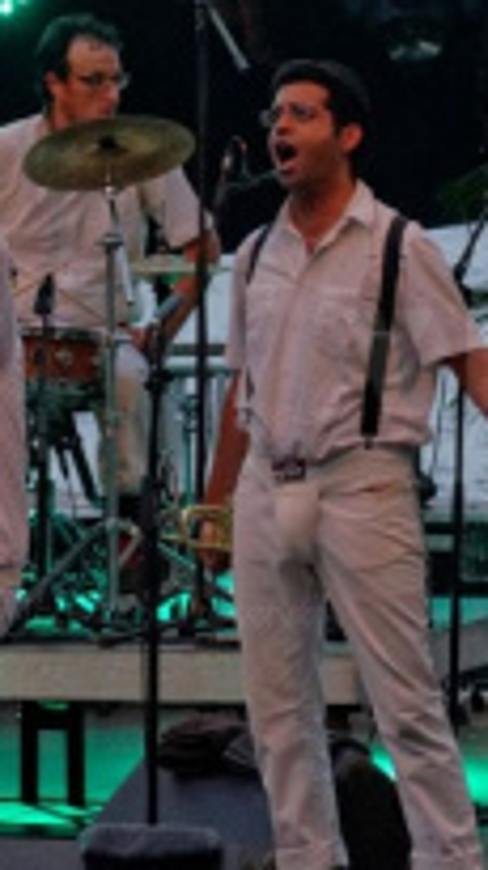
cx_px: -138
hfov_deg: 3.5
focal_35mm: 345
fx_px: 7942
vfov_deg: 6.2
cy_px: -25
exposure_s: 1/100
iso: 800
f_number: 6.3
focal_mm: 75
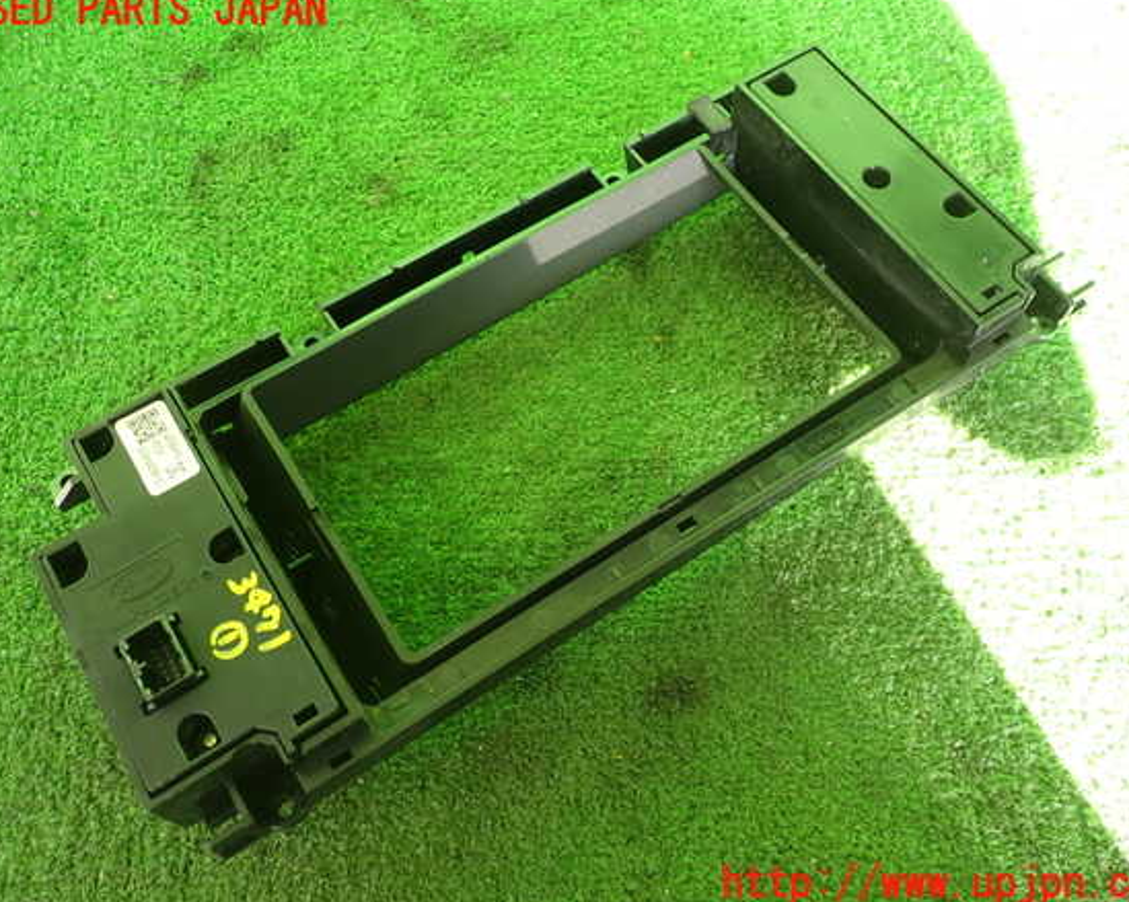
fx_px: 1069
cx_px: 570
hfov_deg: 55.7
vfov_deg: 45.8
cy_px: 448
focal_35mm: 32
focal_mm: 5.4
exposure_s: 1/60
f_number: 2.3
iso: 160
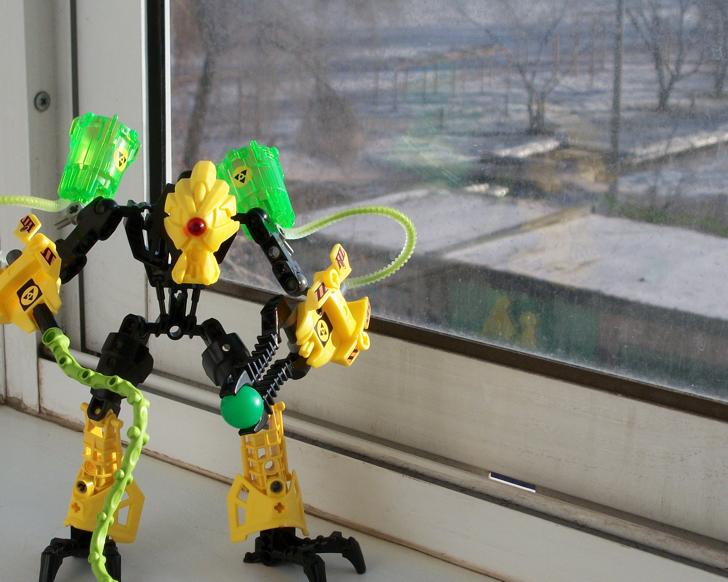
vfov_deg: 19.9
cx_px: 223
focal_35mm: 77
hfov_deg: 24.6
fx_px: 1659
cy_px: 341
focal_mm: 9.7
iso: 80
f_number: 4
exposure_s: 1/800
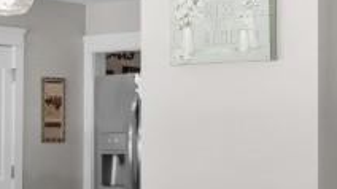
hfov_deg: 17.8
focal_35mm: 120
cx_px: 111
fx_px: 1072
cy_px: 138
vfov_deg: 10.1
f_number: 4.5
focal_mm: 10
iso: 100
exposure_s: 1/10
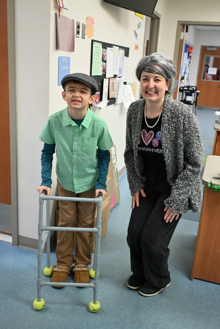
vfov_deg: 53.1
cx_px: 110
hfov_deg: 36.9
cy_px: 164
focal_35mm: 36
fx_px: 330
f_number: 4.2
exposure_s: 1/250
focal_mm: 24
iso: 3600
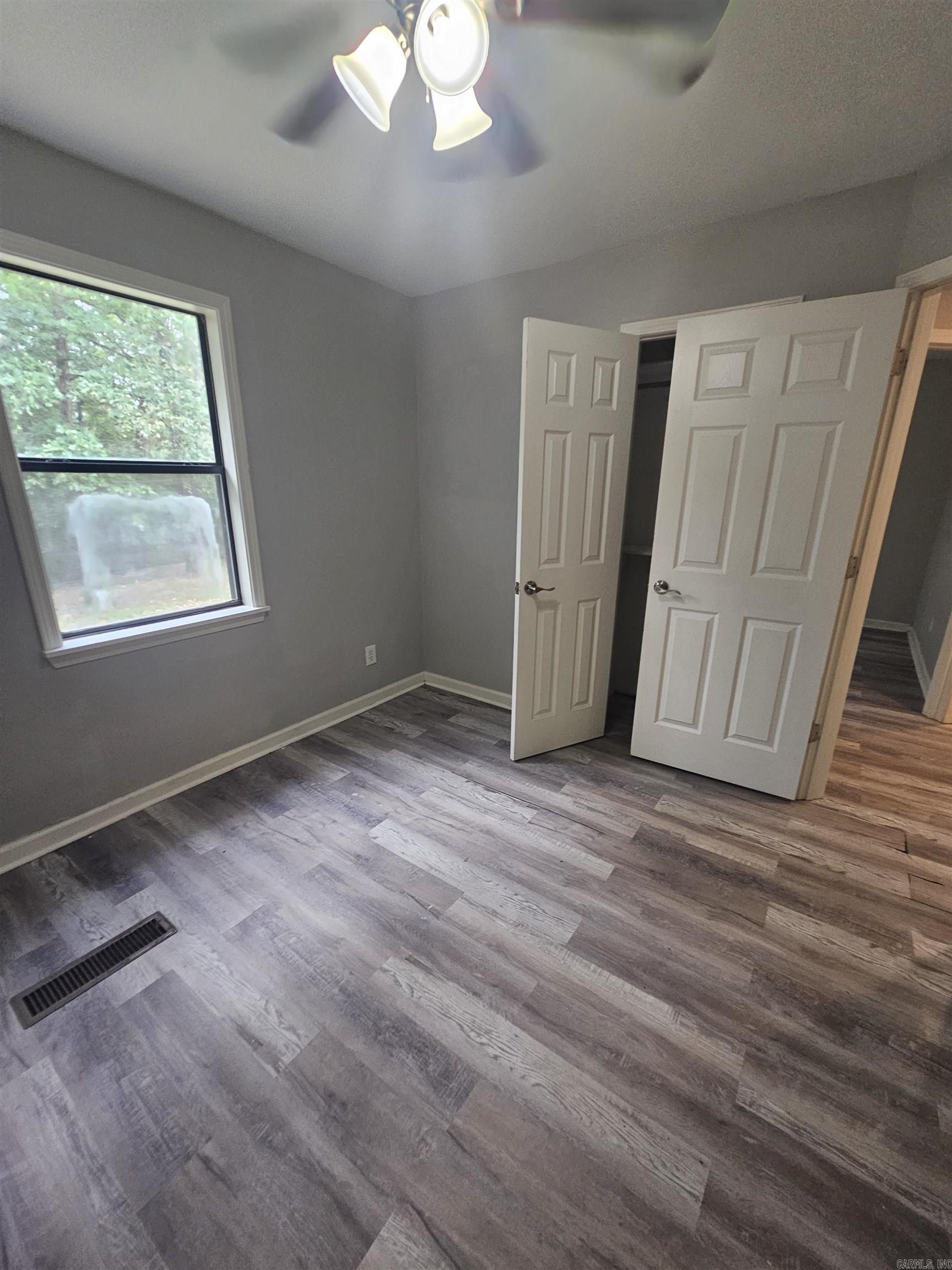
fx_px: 477
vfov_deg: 106.2
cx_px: 476
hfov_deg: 89.9
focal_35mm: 13
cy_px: 635
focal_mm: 2.2
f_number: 2.2
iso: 250
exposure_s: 1/60
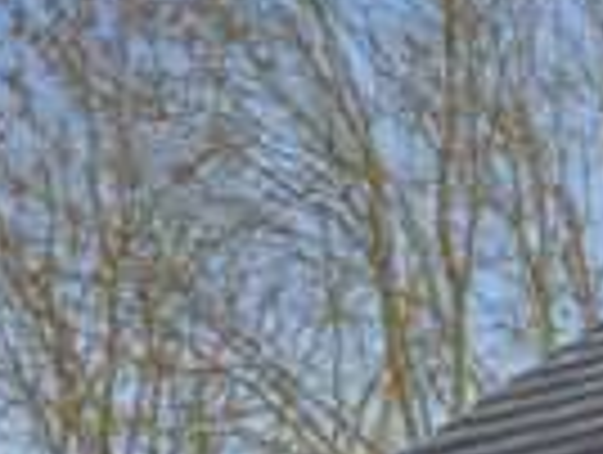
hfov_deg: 14.1
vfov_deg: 12.0
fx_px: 1920
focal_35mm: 110
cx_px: 1305
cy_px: 904
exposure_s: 1/100
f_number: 8
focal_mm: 20
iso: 200
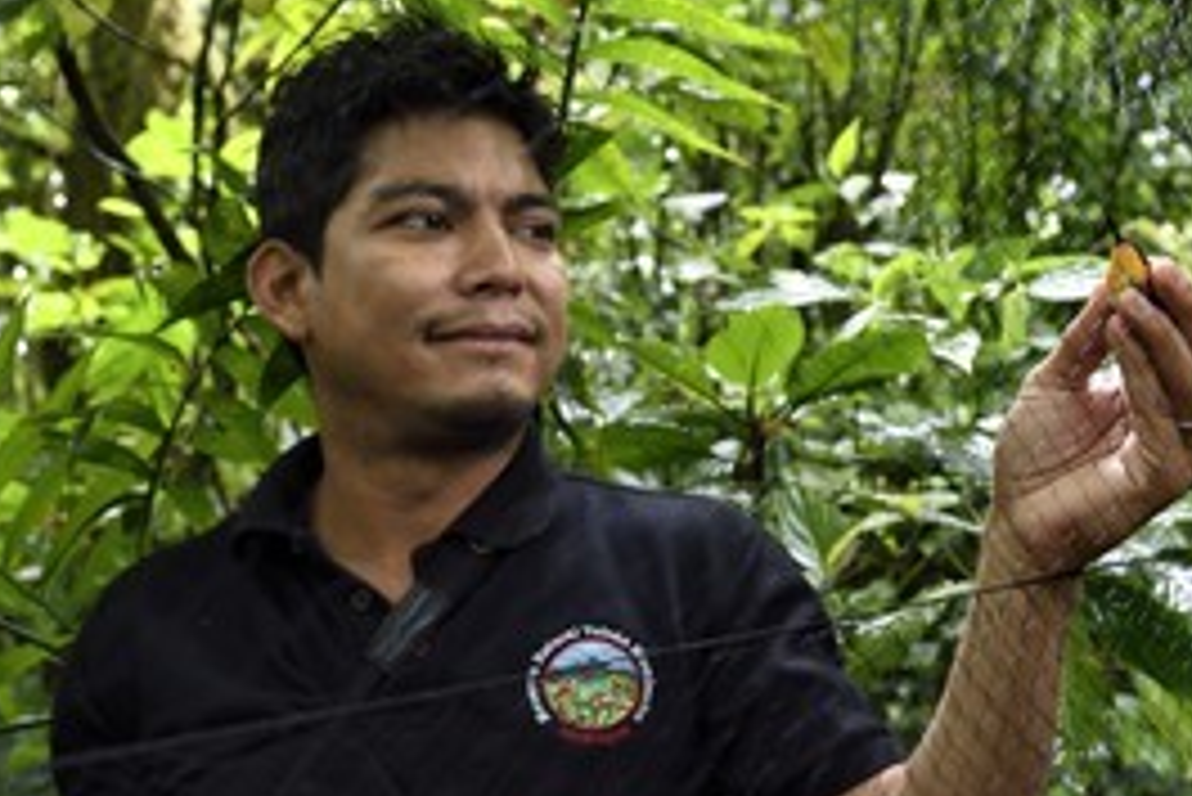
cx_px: 738
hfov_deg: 50.2
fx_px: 1259
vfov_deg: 34.9
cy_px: 499
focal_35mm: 38
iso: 1600
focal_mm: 24
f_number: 4.5
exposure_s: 1/125
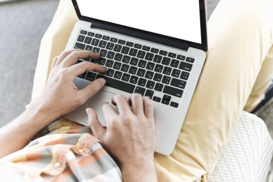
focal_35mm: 50
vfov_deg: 27.0
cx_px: 136
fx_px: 379
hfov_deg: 39.6
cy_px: 91
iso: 200
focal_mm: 50
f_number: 2.5
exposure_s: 1/125
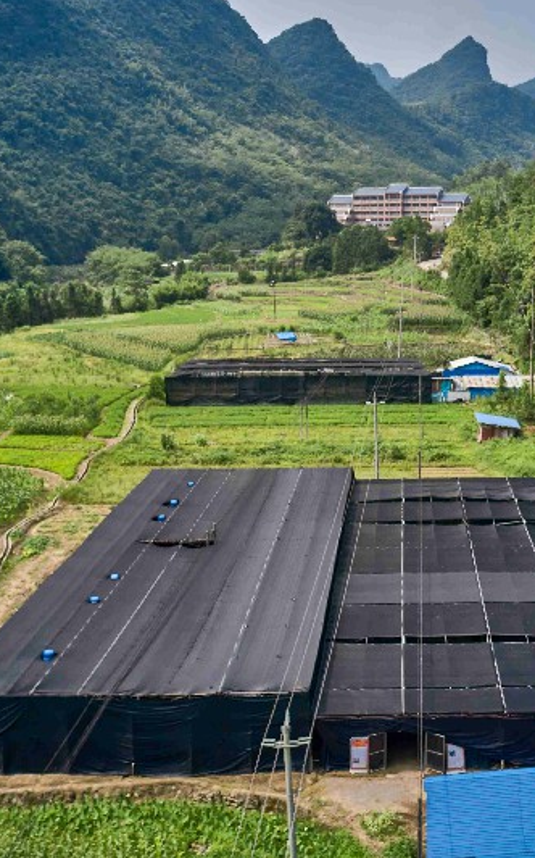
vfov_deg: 45.3
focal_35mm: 44
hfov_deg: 29.0
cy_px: 424
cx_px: 342
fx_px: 1028
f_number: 3.2
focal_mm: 10.26
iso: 100
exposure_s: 1/2000
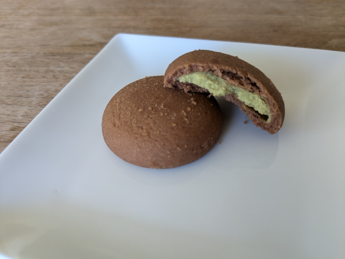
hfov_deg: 65.3
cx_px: 172
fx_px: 269
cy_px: 130
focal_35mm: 27
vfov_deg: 51.4
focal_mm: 4.38
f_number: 1.73
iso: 71
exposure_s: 1/60
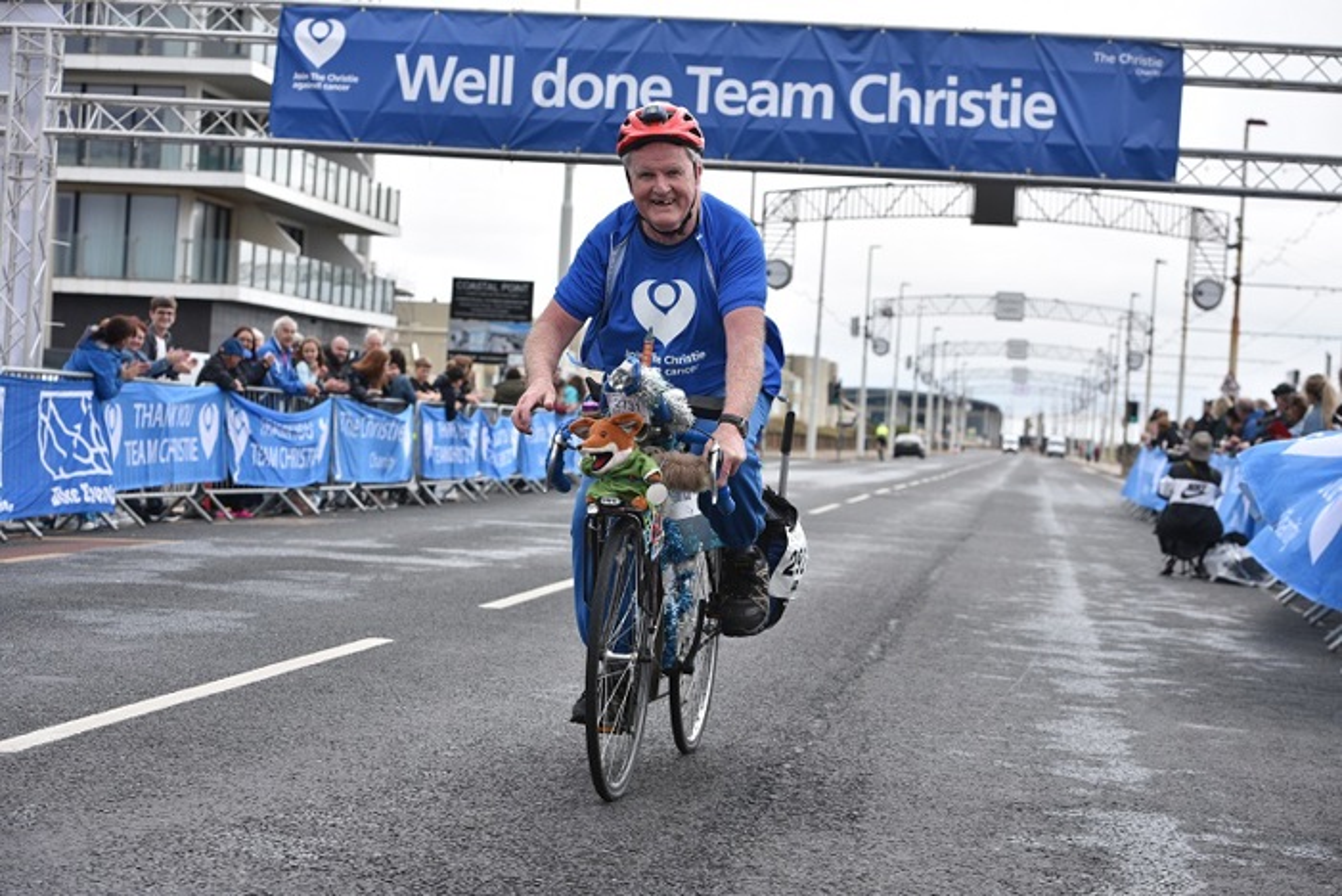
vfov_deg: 19.5
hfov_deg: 28.8
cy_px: 448
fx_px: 2610
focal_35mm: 70
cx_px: 671
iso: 560
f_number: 5.6
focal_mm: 70
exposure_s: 1/1000
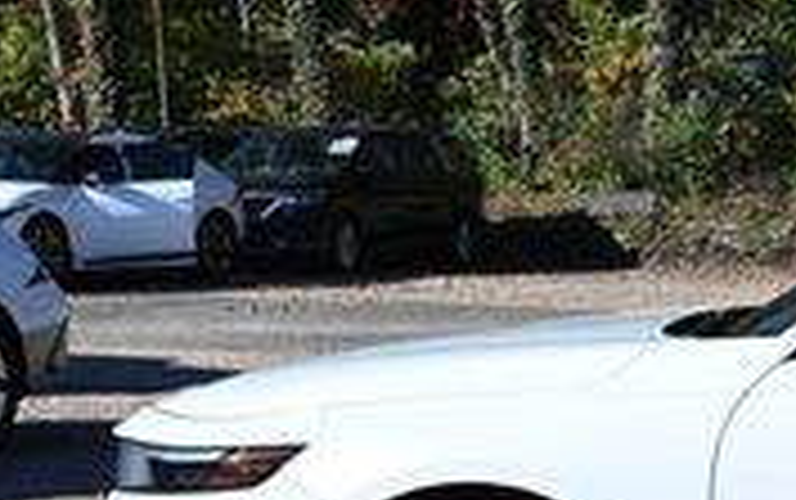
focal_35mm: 125
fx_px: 2714
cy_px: 597
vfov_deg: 10.3
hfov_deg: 15.3
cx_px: 1241
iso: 200
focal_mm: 34
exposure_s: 1/200
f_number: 11
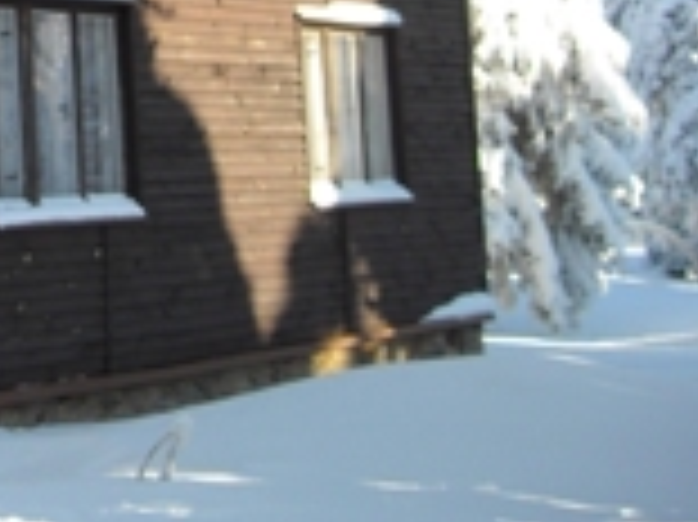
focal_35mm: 101
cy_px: -225
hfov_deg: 17.7
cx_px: -302
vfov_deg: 13.9
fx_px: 2035
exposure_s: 1/353
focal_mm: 5.7
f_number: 2.8
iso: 64
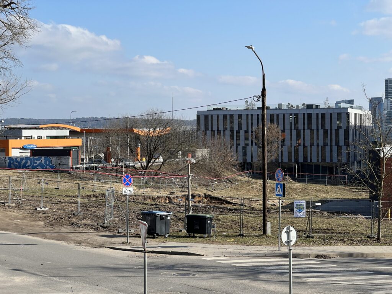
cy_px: 147
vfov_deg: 19.1
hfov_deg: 25.3
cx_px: 196
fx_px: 872
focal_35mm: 77
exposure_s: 1/737
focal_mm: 9
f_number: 2.8
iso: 32
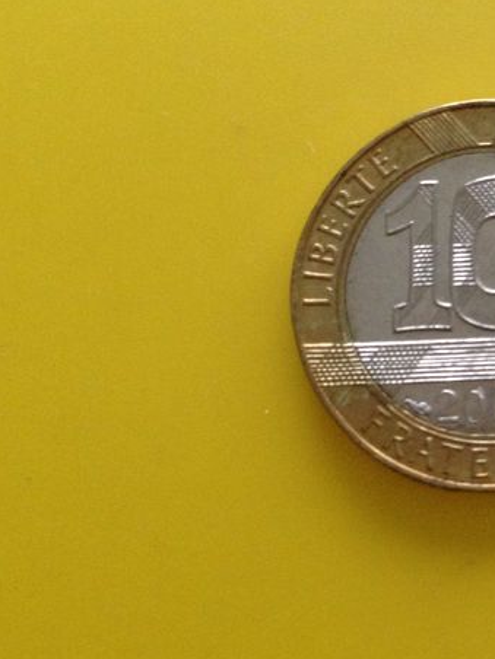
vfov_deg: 26.7
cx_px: 498
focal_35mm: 73
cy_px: 328
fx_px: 1392
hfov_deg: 19.6
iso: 250
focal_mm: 4.12
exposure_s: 1/20
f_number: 2.4
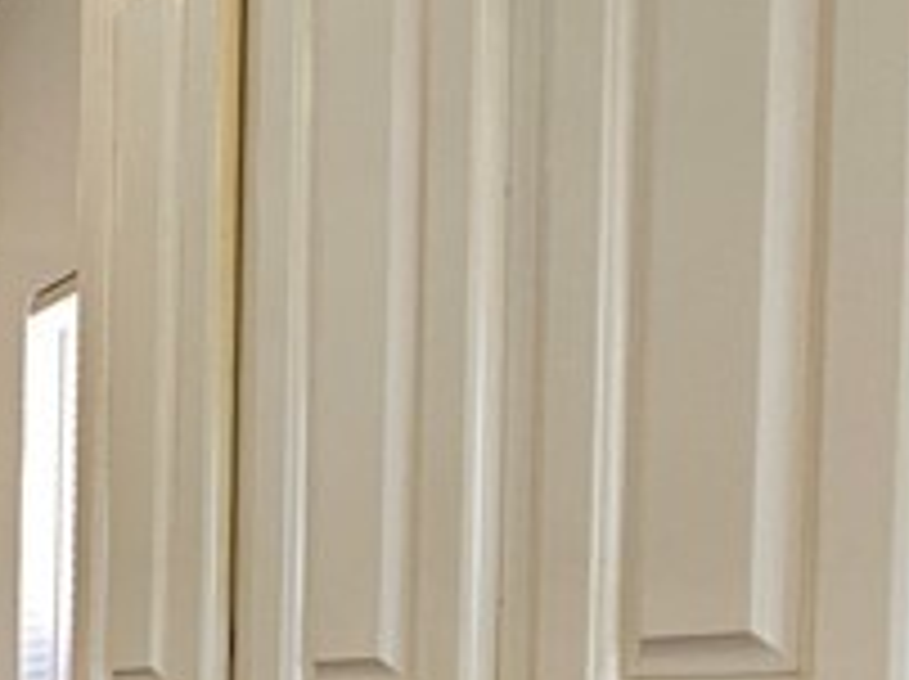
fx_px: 1731
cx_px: -752
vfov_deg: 21.0
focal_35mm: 66
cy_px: 775
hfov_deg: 20.3
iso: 64
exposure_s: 1/60
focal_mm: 2.2
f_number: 2.2
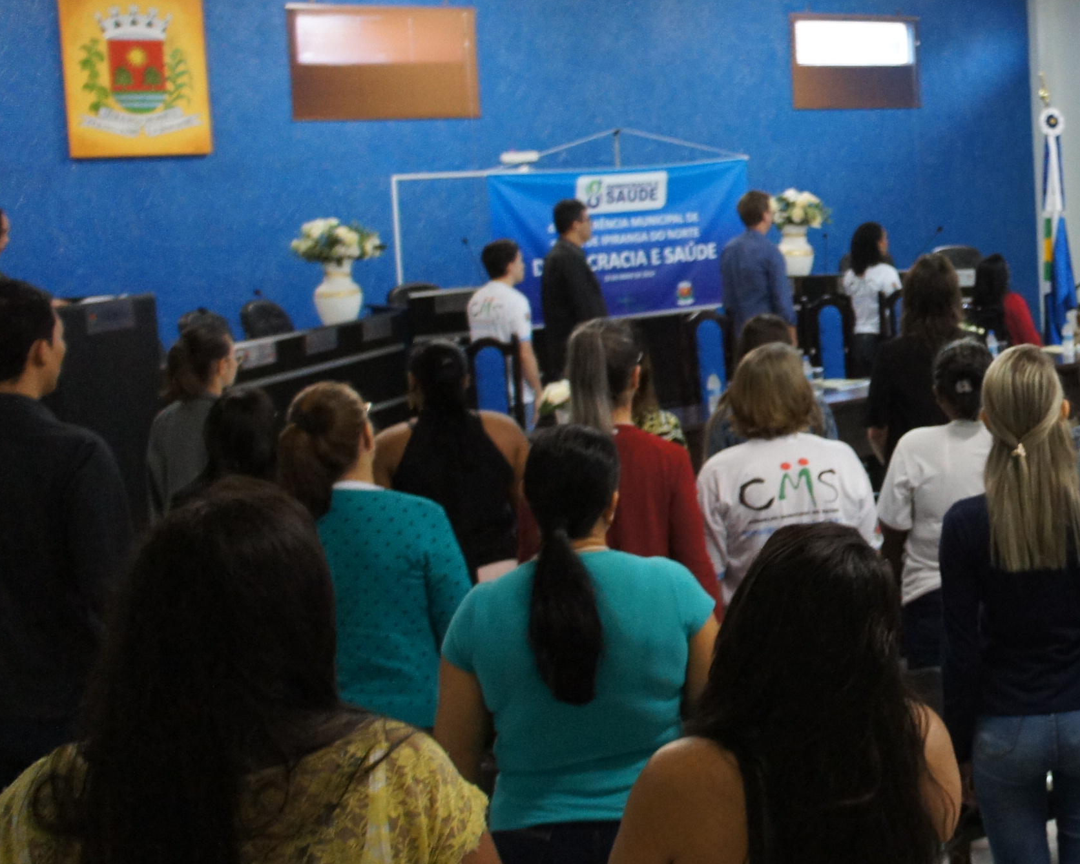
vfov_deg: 28.0
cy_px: 343
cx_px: 1136
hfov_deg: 31.5
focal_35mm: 54
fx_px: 1726
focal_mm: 18
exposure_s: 1/60
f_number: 3.5
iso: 1600
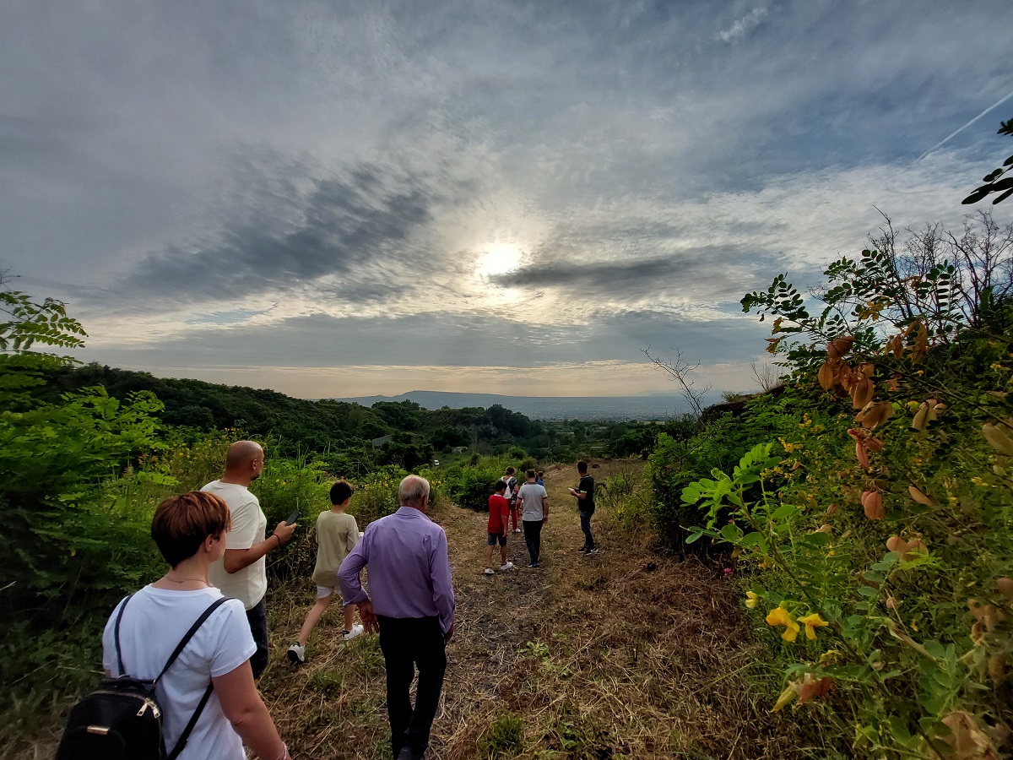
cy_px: 380
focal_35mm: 13
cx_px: 506
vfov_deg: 89.9
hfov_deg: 106.2
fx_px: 380
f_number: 2.2
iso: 50
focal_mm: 1.74
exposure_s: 1/2371
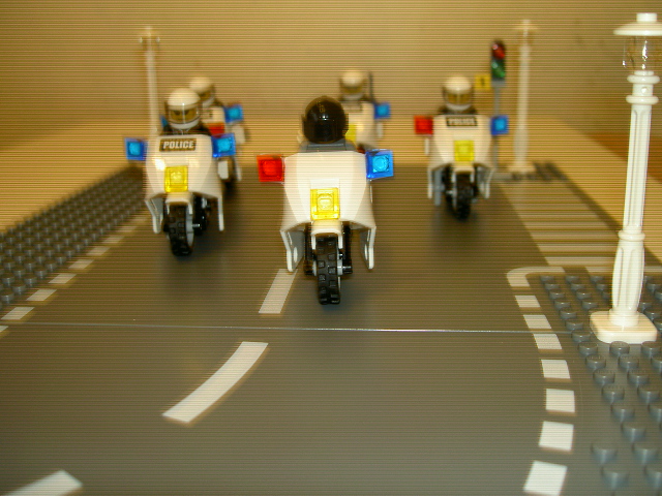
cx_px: 331
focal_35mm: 39
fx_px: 746
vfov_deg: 36.8
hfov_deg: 47.9
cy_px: 248
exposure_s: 1/60
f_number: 2.8
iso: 50
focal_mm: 8
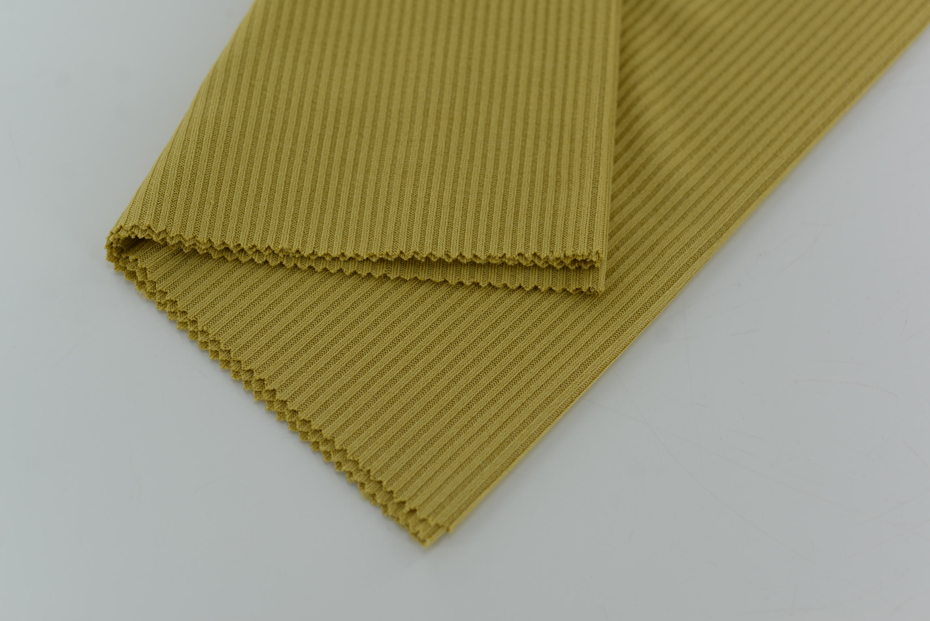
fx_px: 1292
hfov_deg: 39.6
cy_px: 310
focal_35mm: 50
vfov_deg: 27.0
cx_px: 465
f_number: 3.5
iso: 100
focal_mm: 50
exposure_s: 1/320
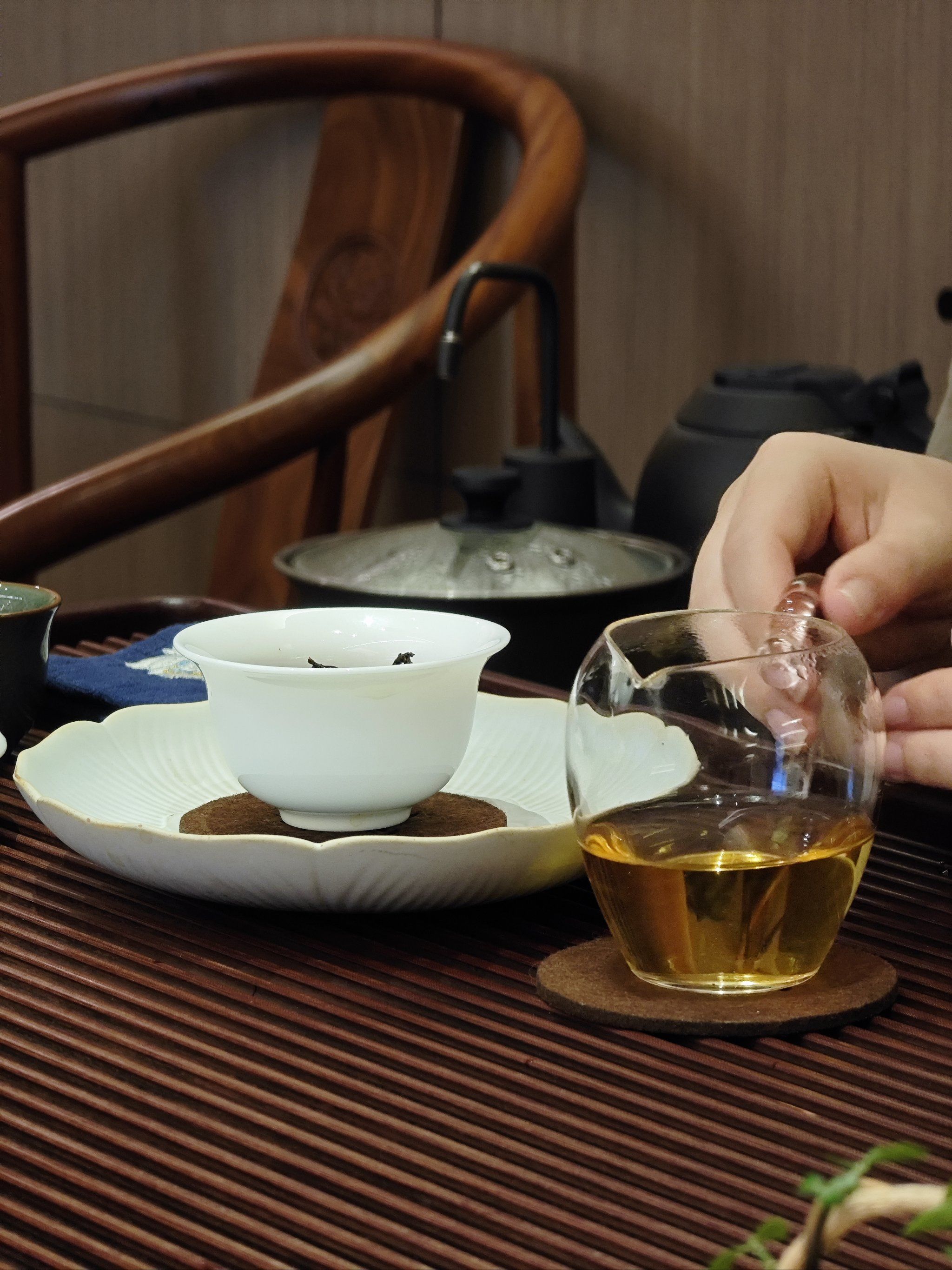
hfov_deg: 12.3
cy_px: 635
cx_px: 476
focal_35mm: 120
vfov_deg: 16.4
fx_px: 4401
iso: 640
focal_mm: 19.4
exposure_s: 1/50
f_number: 3
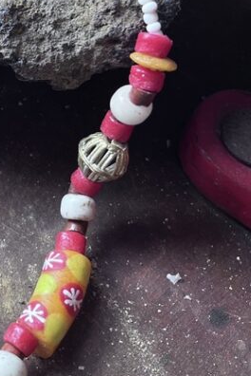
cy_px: 80
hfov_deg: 18.0
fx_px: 732
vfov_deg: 28.3
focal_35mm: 70
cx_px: -84
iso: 64
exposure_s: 1/121
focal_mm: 5.1
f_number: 1.6
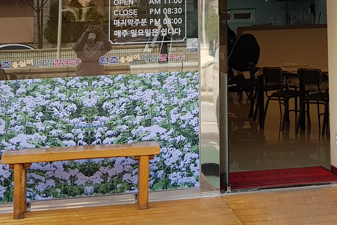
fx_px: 749
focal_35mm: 80
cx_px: 331
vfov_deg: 16.1
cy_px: -78
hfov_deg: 24.3
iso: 40
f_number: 1.7
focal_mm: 4.2
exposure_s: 1/449
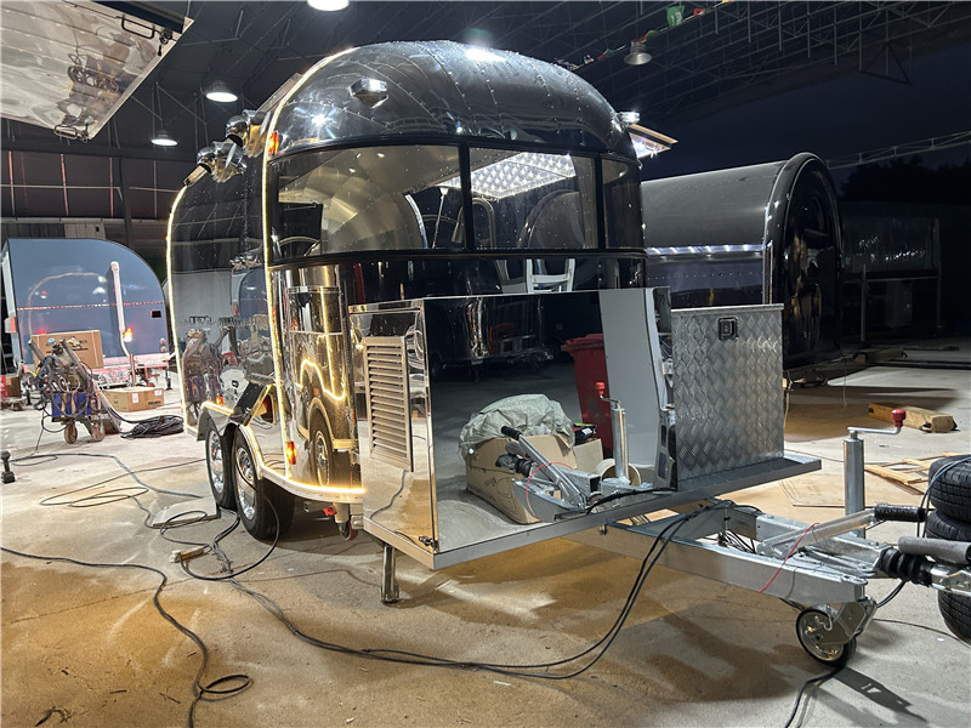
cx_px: 486
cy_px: 364
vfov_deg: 53.1
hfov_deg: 67.3
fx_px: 729
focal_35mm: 26
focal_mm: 5.7
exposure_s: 1/50
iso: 200
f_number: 1.5
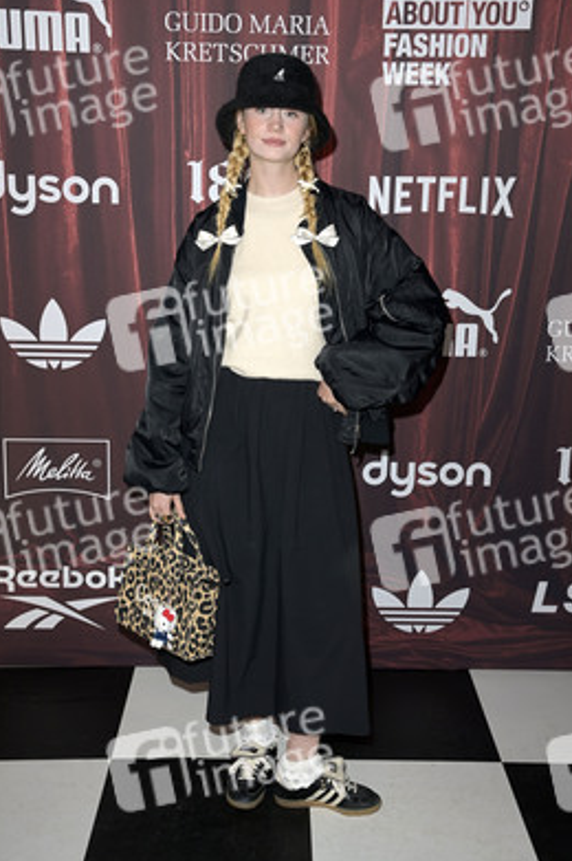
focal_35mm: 45
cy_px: 429
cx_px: 284
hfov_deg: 29.8
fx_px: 1074
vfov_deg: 43.6
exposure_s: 1/250
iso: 400
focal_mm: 44
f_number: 5.6
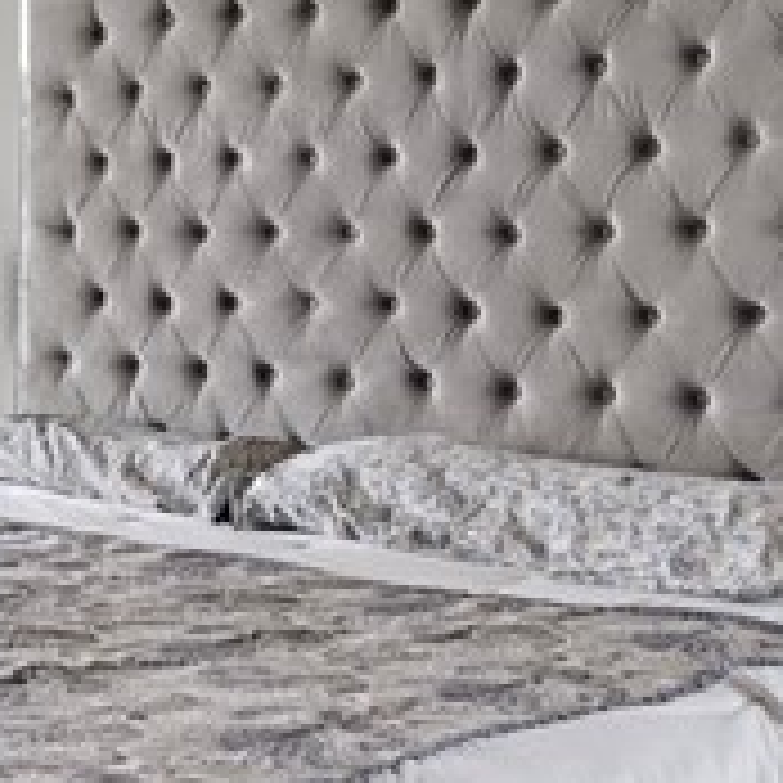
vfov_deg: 20.3
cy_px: 234
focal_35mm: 85
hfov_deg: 19.8
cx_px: 7
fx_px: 2175
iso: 800
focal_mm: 16
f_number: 8
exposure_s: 1/2.5
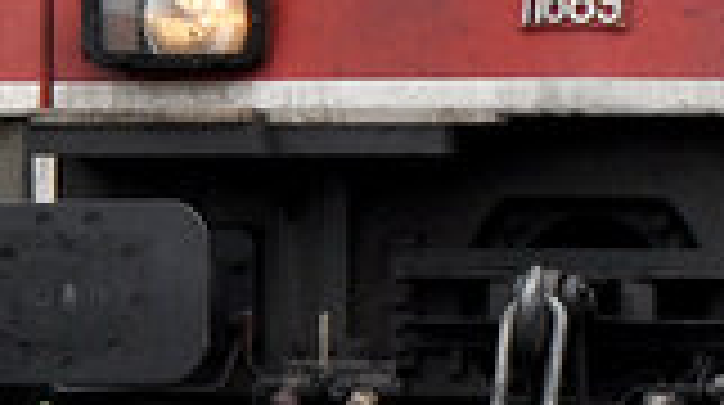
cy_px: -808
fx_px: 15719
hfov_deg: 2.6
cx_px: 1151
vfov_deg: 1.5
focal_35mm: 820
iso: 200
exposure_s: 1/1000
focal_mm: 70
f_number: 5.6
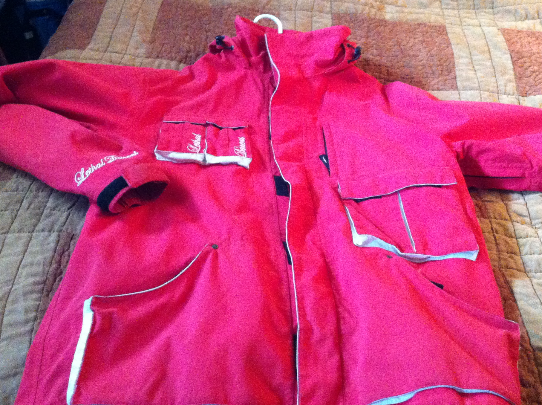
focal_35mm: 50
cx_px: 277
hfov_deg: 38.2
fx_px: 782
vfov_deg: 29.0
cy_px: 191
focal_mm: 3.85
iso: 640
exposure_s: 1/15
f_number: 2.8
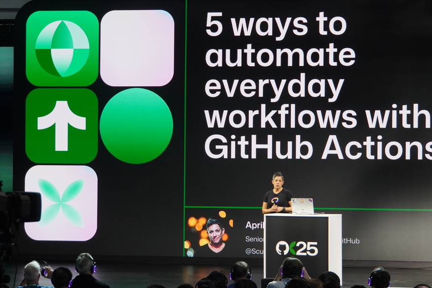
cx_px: 253
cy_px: 148
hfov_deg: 19.2
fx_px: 1278
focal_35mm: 106
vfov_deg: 12.9
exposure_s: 1/100
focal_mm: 52.9
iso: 1250
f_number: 5.6
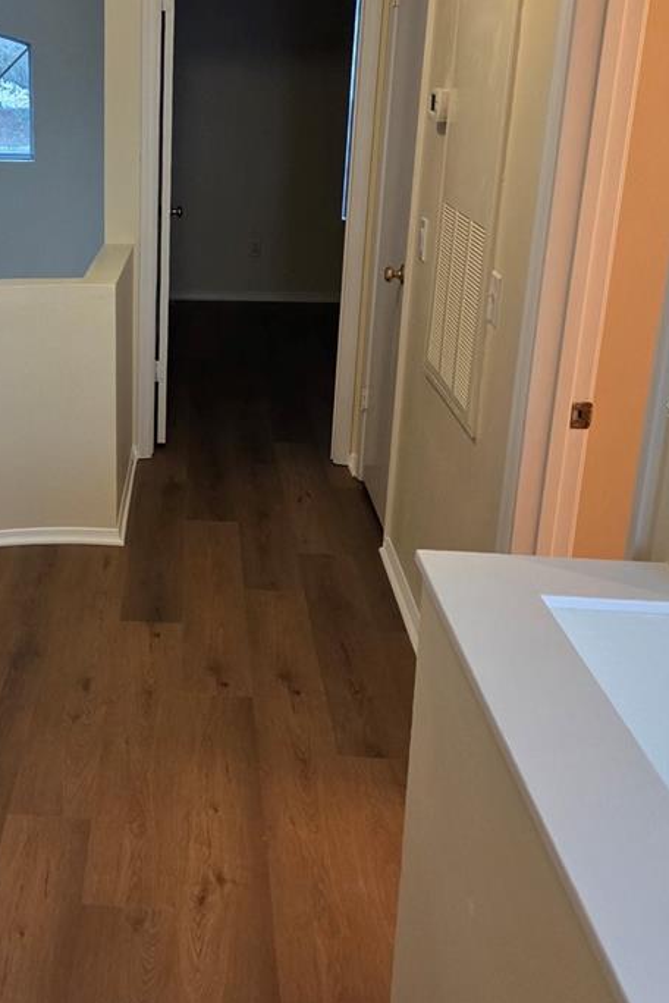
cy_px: 408
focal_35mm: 42
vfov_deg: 46.2
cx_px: 110
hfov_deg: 30.9
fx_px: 1169
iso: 400
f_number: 1.8
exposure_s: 1/120
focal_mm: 5.4
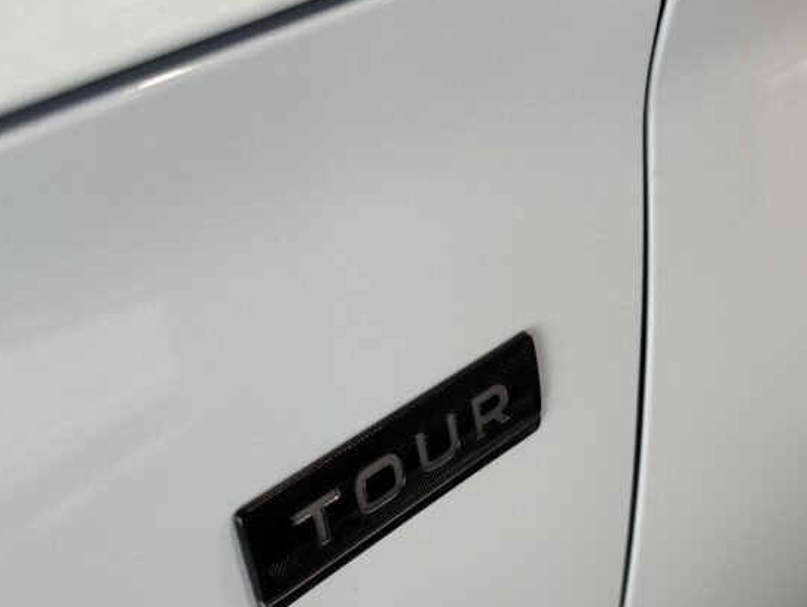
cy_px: 445
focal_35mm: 49
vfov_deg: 29.3
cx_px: 441
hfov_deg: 38.8
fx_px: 1143
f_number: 1.6
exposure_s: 1/100
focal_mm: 5.96
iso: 64
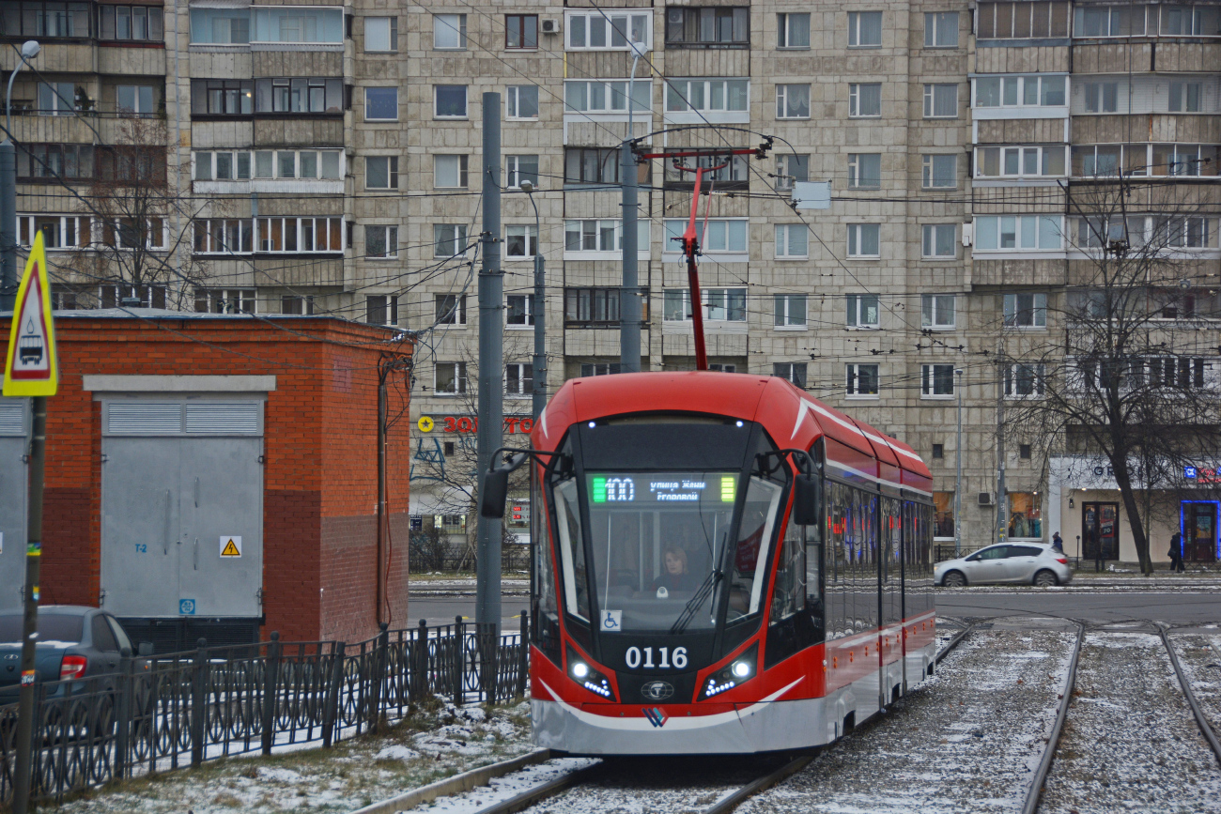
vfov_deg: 11.1
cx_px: 610
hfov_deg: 16.7
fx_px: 4172
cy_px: 407
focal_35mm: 123
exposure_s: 1/125
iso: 100
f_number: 5
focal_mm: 82
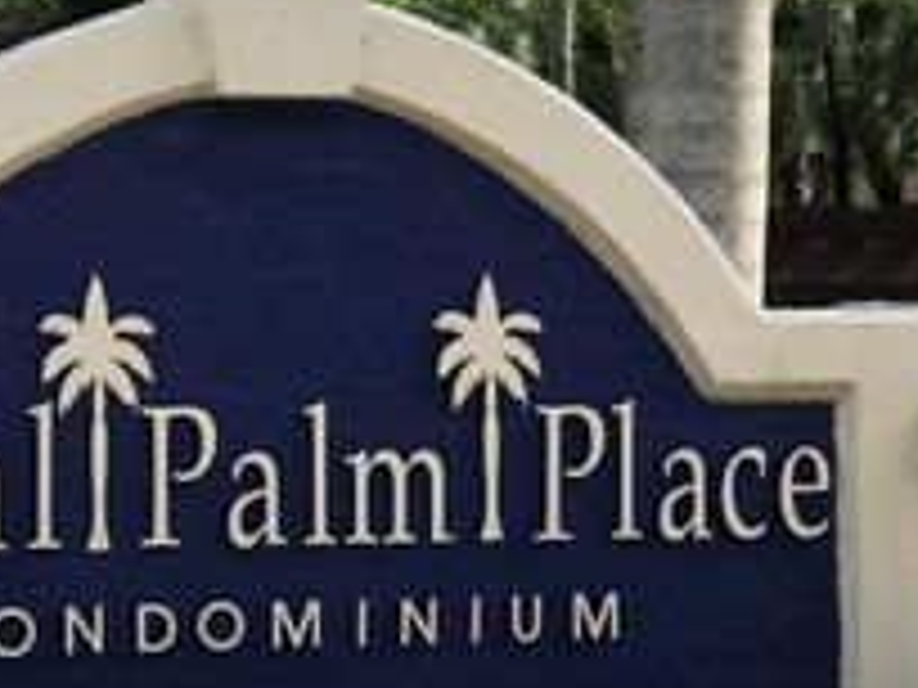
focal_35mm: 140
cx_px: 297
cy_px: 348
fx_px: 3713
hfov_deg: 14.1
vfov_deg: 10.6
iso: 20
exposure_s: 1/465
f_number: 2.8
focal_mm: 6.6
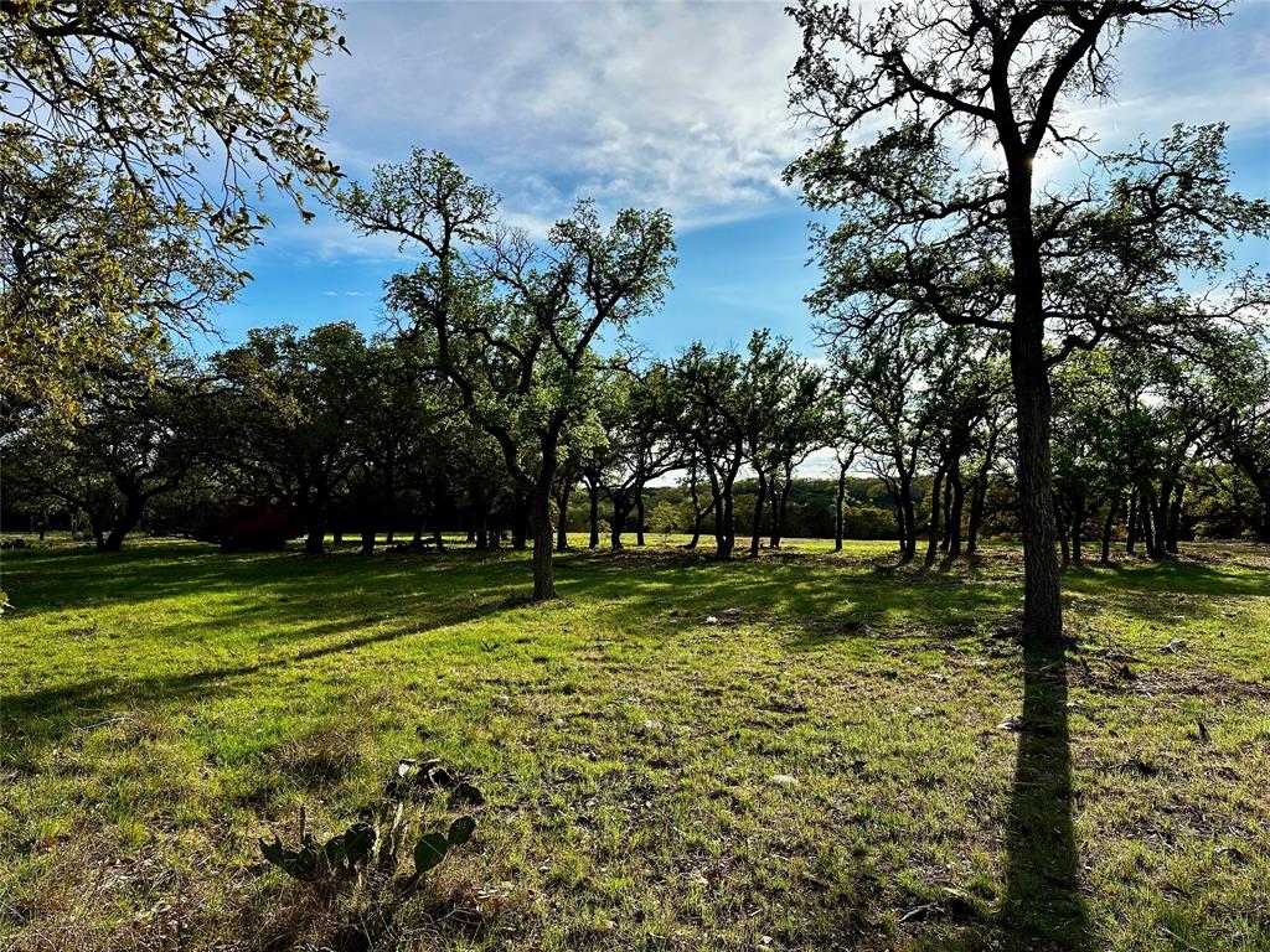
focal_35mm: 24
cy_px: 476
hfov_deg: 71.6
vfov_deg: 56.8
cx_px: 635
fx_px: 881
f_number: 1.78
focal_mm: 6.86
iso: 80
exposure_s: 1/5000
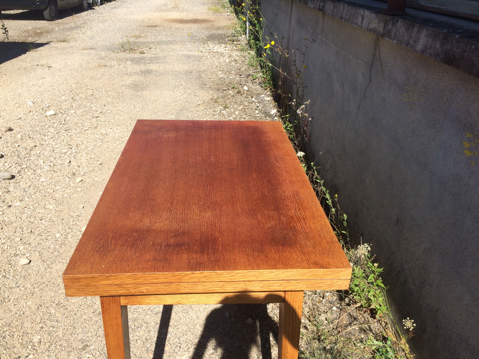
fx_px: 401
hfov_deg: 61.7
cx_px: 240
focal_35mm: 29
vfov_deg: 48.2
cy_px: 180
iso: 32
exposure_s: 1/1786
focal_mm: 4.15
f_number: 2.2
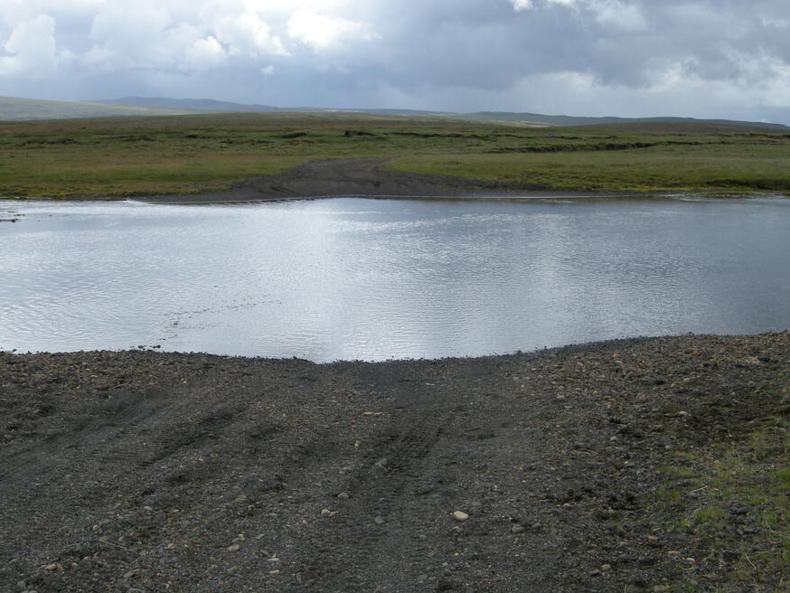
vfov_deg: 35.2
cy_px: 293
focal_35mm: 41
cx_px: 426
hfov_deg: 45.7
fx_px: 936
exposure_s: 1/276
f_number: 6.1
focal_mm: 7.5
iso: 100
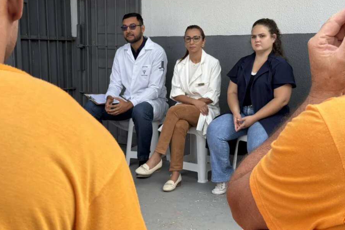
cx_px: 174
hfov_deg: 38.9
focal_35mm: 51
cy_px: 114
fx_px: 489
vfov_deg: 26.5
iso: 64
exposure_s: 1/1027
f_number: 1.78
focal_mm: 6.76
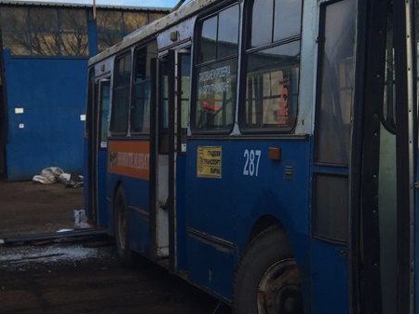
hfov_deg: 26.7
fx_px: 798
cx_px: 476
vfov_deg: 22.2
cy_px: 144
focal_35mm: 66
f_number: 2.2
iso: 32
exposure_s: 1/706
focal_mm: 4.15
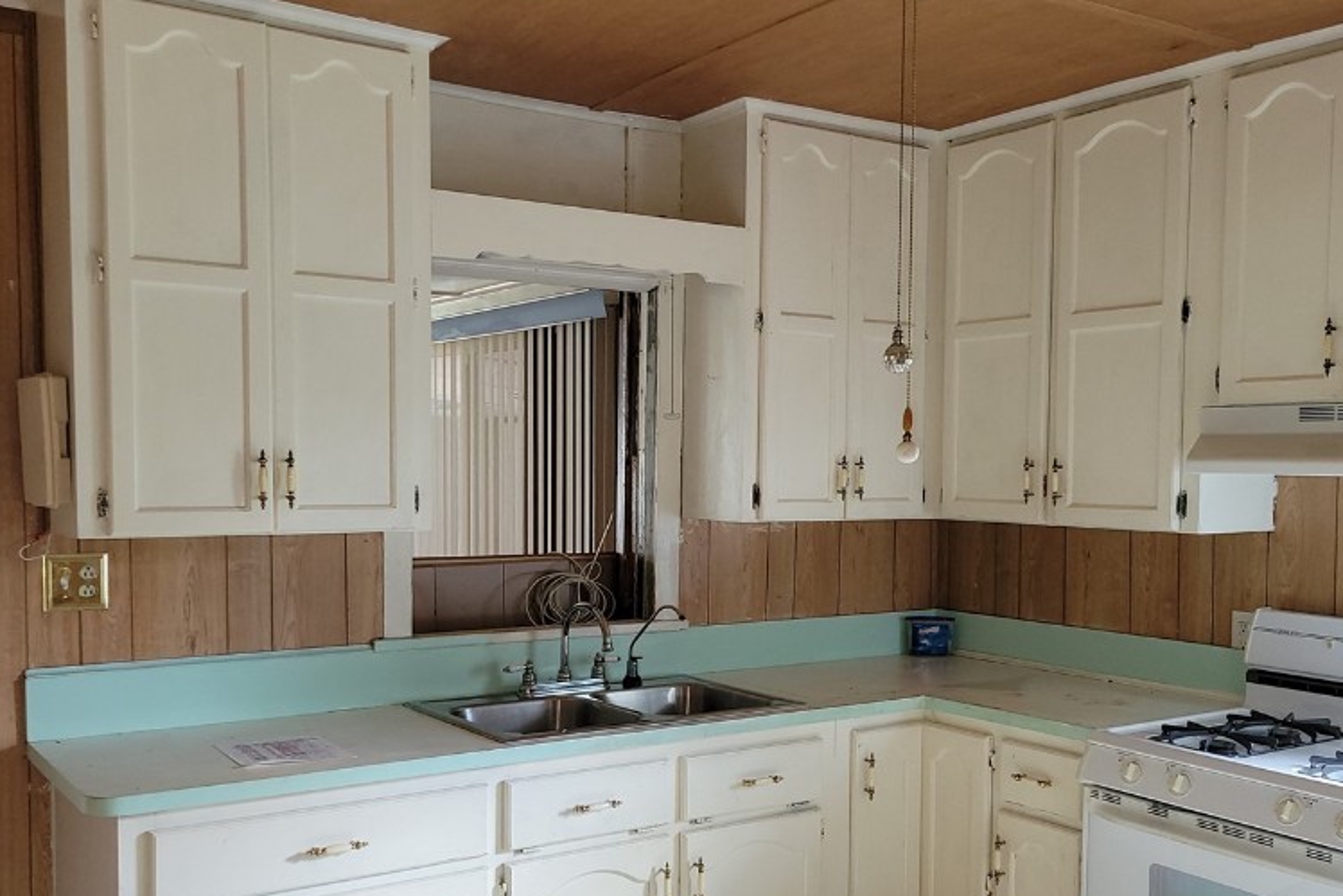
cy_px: 546
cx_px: 716
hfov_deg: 51.8
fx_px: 1380
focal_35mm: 37
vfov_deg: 35.8
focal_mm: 5.4
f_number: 1.8
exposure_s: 1/30
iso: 100
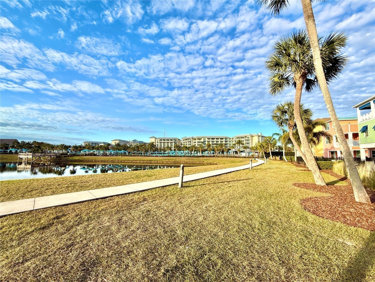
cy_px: 141
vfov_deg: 85.7
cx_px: 188
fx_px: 152
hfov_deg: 102.1
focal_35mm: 14
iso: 50
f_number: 2.2
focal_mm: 2.22
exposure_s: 1/1497
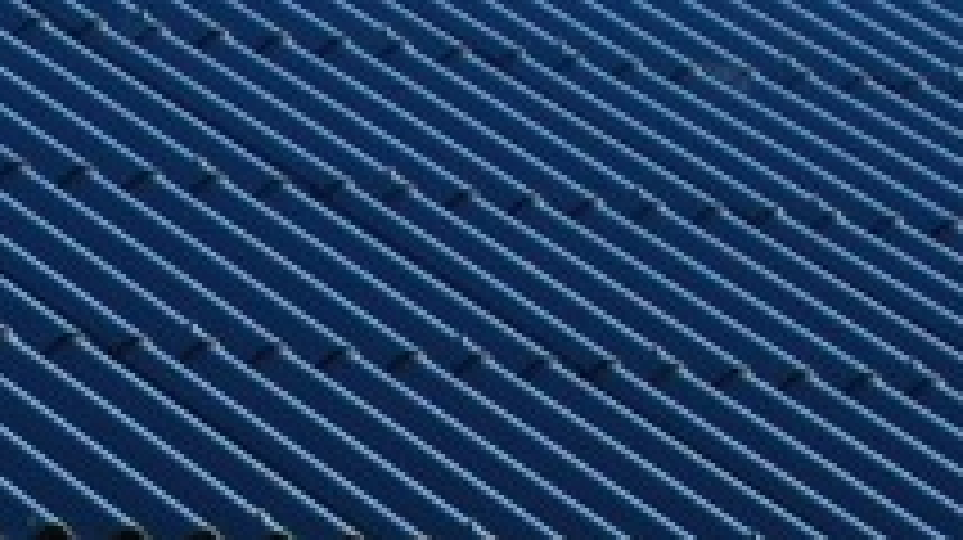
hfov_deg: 6.1
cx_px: 353
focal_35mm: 356
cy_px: 1845
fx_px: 9084
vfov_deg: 3.3
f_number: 4.2
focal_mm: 30
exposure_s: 1/320
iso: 200
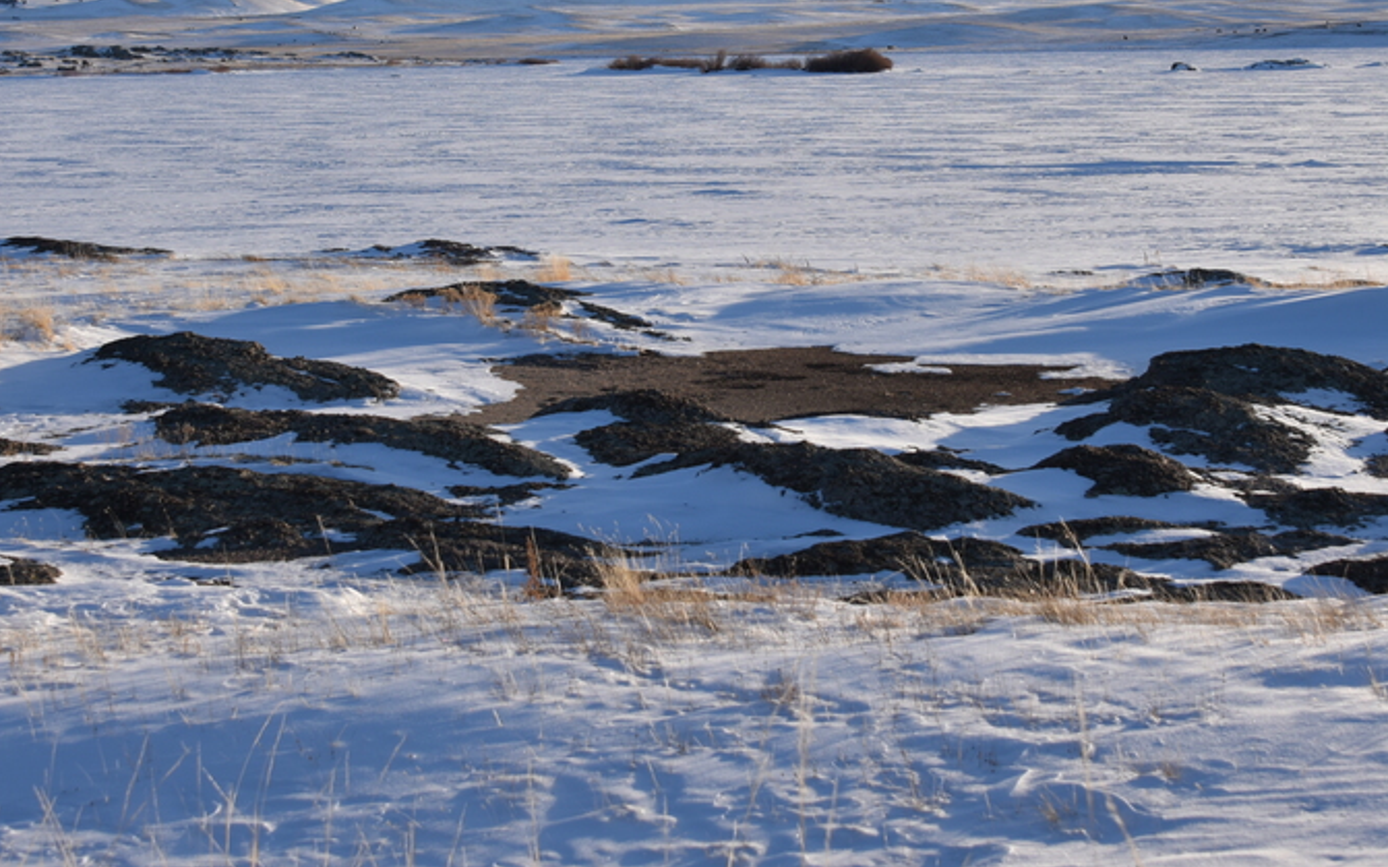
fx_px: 2647
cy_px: 168
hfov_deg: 29.4
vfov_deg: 18.4
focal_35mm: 70
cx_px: 763
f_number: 8
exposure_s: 1/250
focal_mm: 36
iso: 100
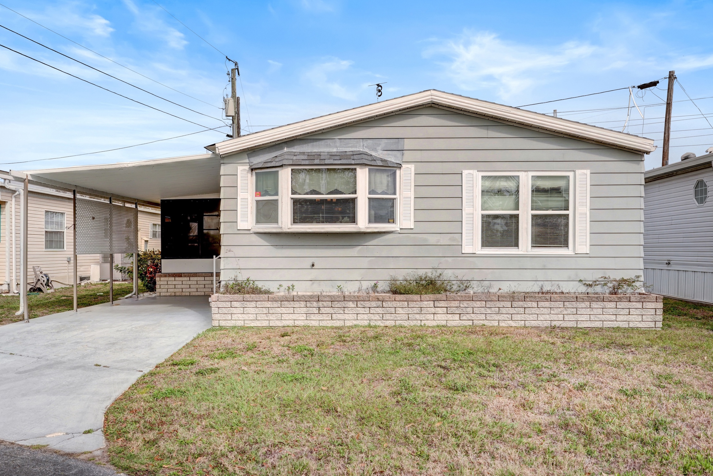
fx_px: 594
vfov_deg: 43.6
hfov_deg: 61.9
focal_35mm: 30
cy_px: 241
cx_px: 339
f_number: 8
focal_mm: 28
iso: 400
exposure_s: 1/1600
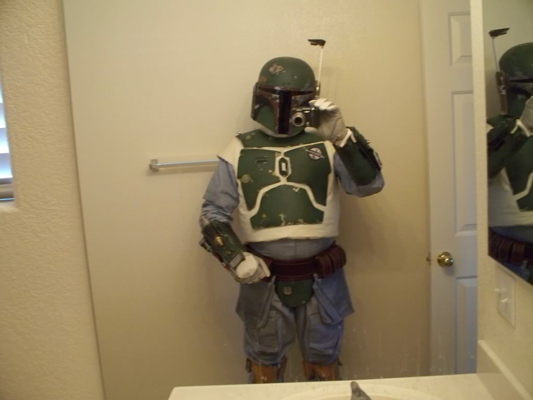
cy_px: 200
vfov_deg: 39.7
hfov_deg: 51.4
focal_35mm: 36
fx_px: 554
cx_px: 266
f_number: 2.8
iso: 400
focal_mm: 7.54
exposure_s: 1/40
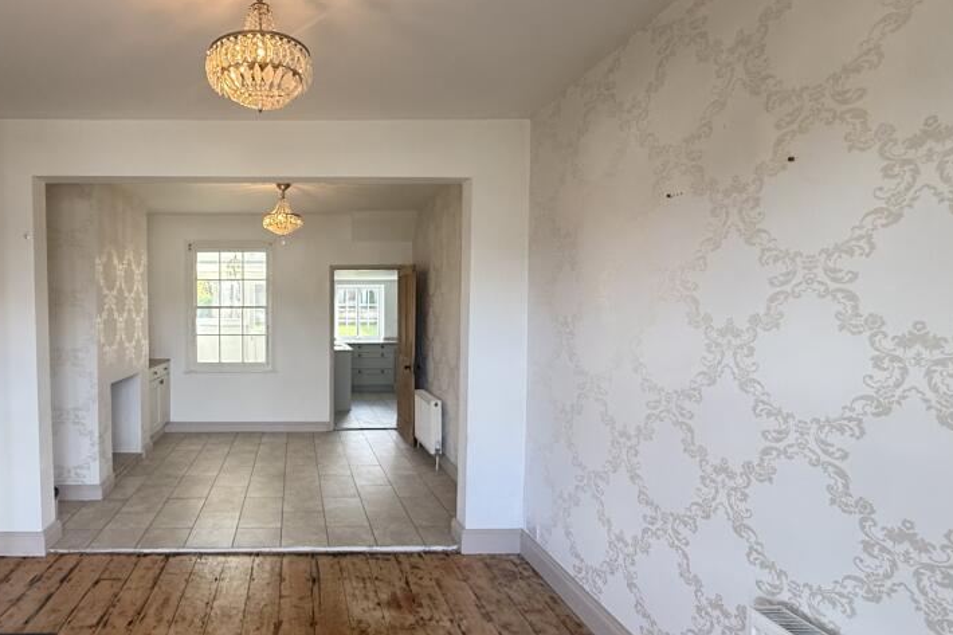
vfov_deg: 59.4
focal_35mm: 21
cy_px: 336
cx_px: 305
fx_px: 556
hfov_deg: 78.1
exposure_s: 1/100
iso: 125
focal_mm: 2.22
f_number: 2.2
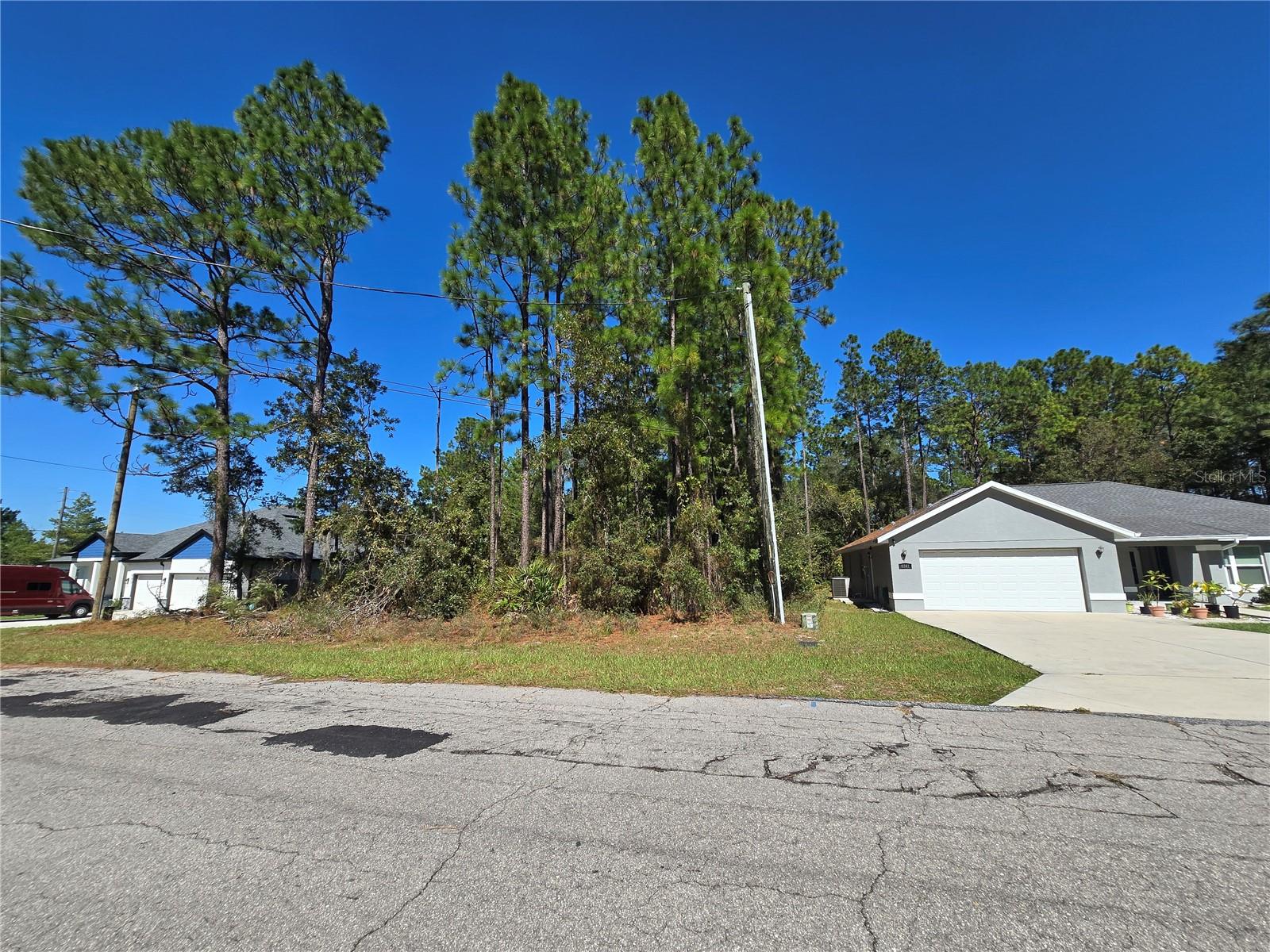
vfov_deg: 89.9
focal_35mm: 13
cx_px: 635
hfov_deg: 106.2
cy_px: 476
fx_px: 477
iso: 50
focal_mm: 2.2
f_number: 2.2
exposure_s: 1/2384
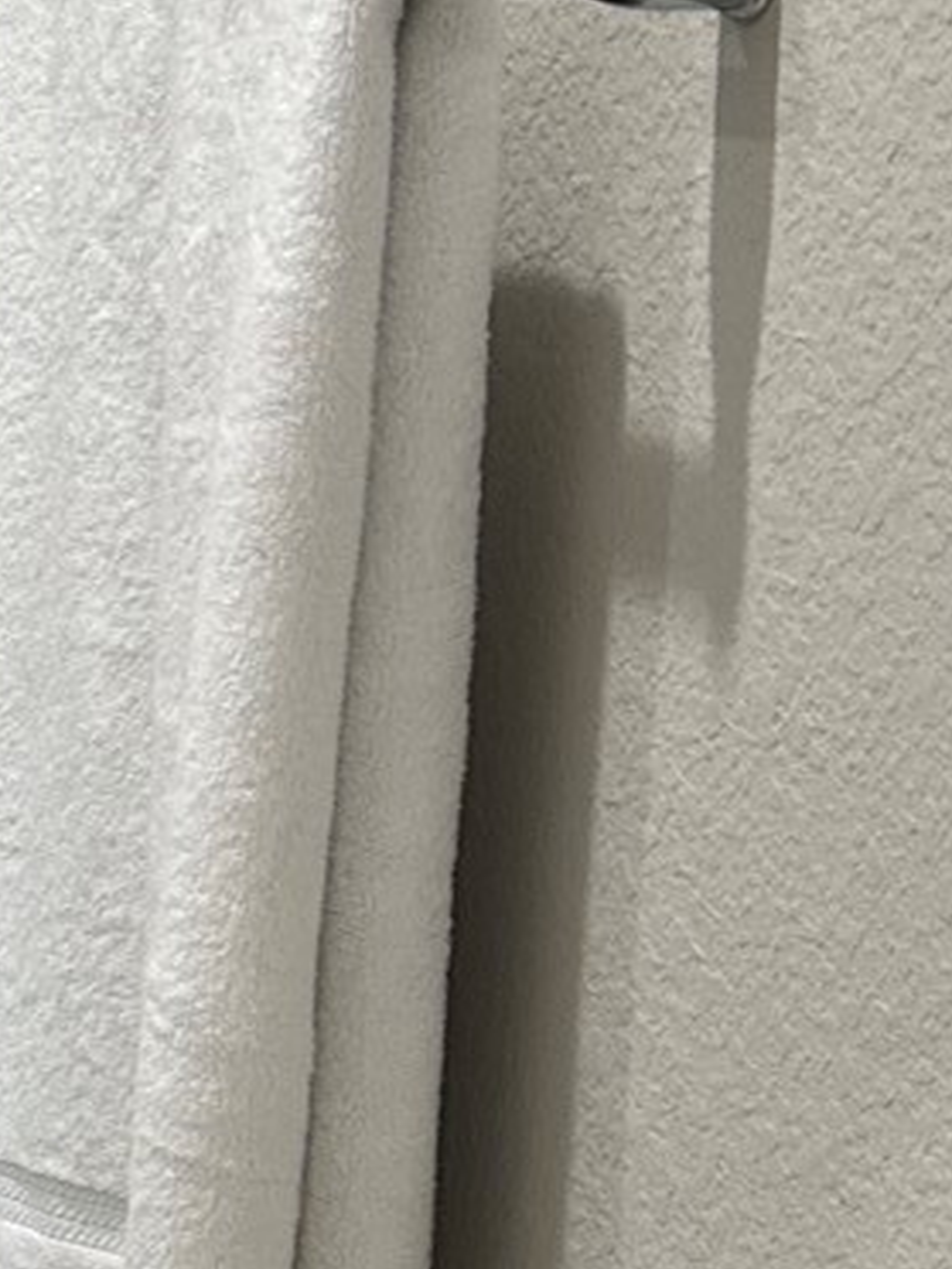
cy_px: 1245
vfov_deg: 14.7
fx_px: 4840
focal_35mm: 132
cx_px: -918
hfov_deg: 10.4
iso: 125
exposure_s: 1/60
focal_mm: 6.86
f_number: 1.78
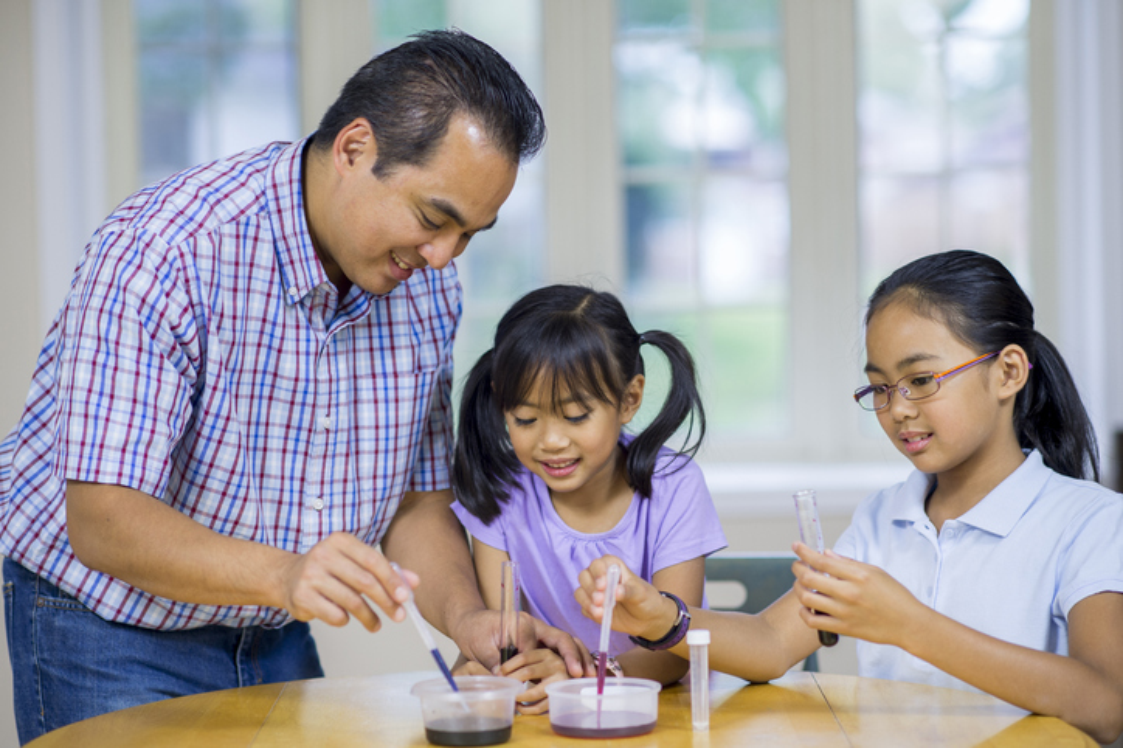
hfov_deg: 23.9
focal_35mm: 85
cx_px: 562
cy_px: 374
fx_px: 2650
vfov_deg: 16.1
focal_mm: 85
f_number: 2
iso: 400
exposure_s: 1/640
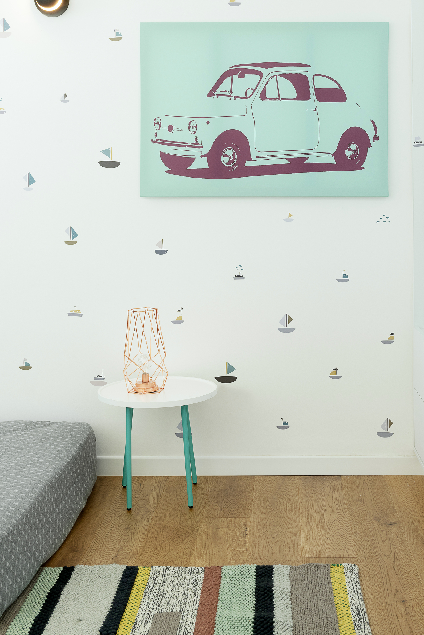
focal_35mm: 44
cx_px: 260
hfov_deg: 30.4
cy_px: 270
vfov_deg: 44.4
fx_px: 777
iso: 100
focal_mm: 35
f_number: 11
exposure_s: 3
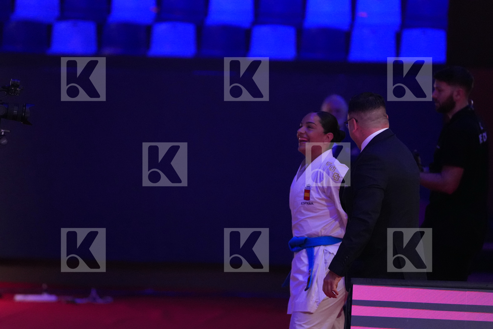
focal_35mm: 300
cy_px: 164
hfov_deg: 6.9
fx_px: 4107
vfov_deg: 4.6
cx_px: 246
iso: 6400
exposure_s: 1/1000
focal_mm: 200
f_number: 2.8
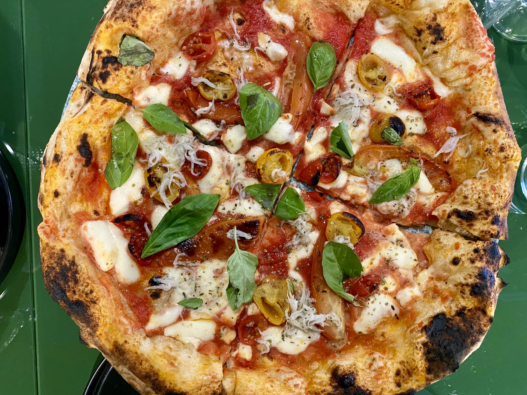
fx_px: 396
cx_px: 264
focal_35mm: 26
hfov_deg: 67.3
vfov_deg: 53.1
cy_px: 198
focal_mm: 4.25
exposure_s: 1/50
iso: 400
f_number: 1.8
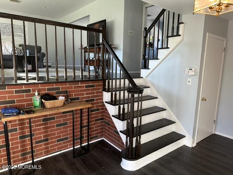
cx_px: 116
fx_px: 162
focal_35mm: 24
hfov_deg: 71.6
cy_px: 88
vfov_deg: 56.8
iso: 160
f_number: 1.78
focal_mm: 6.86
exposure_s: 1/120
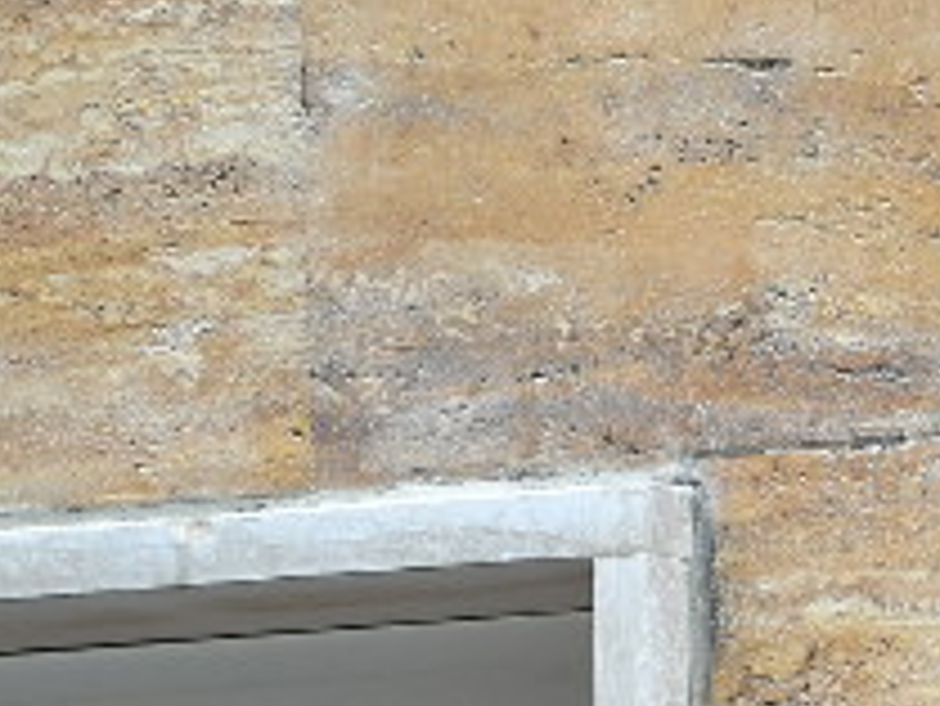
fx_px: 37387
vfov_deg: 1.1
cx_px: 3567
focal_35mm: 1376
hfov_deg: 1.4
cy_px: 508
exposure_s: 1/320
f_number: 4
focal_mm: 185
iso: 500
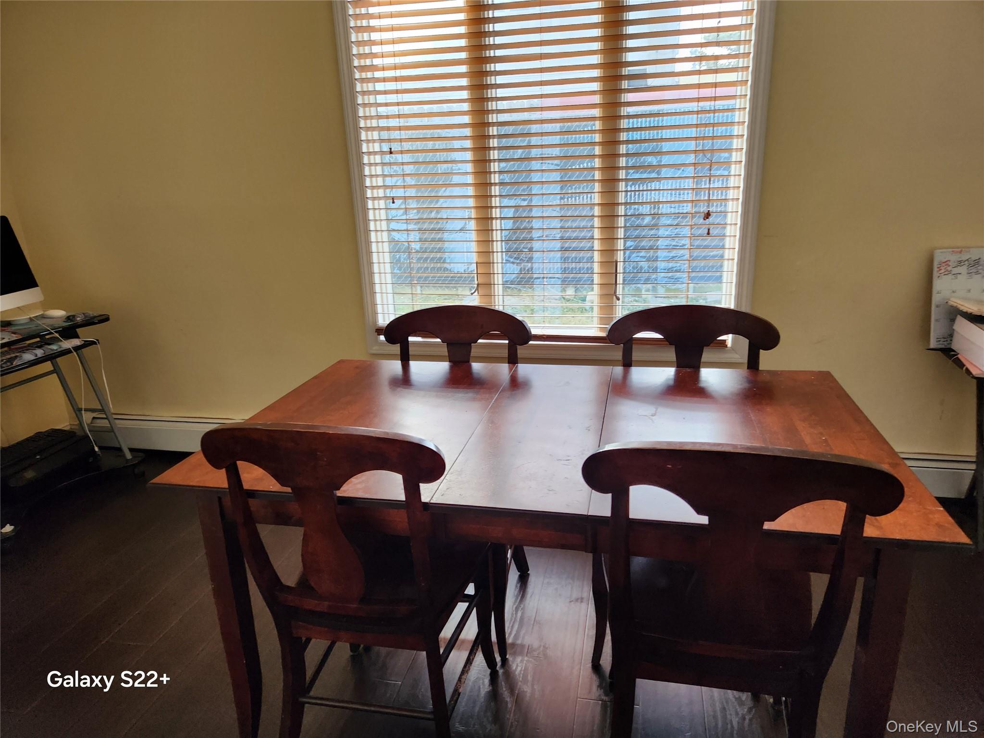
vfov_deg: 58.9
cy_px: 369
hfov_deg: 73.9
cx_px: 492
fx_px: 654
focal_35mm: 23
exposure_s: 1/180
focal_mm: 5.4
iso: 160
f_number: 1.8
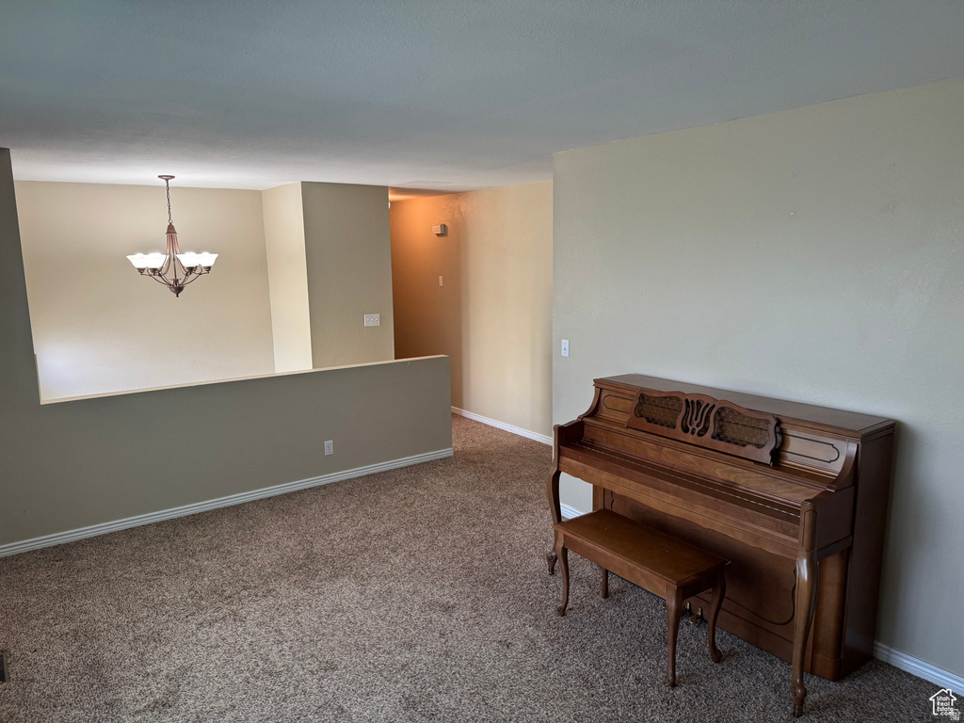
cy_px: 362
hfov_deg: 71.6
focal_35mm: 24
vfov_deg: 56.8
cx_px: 482
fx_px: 668
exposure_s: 1/60
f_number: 1.78
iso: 125
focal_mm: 6.76
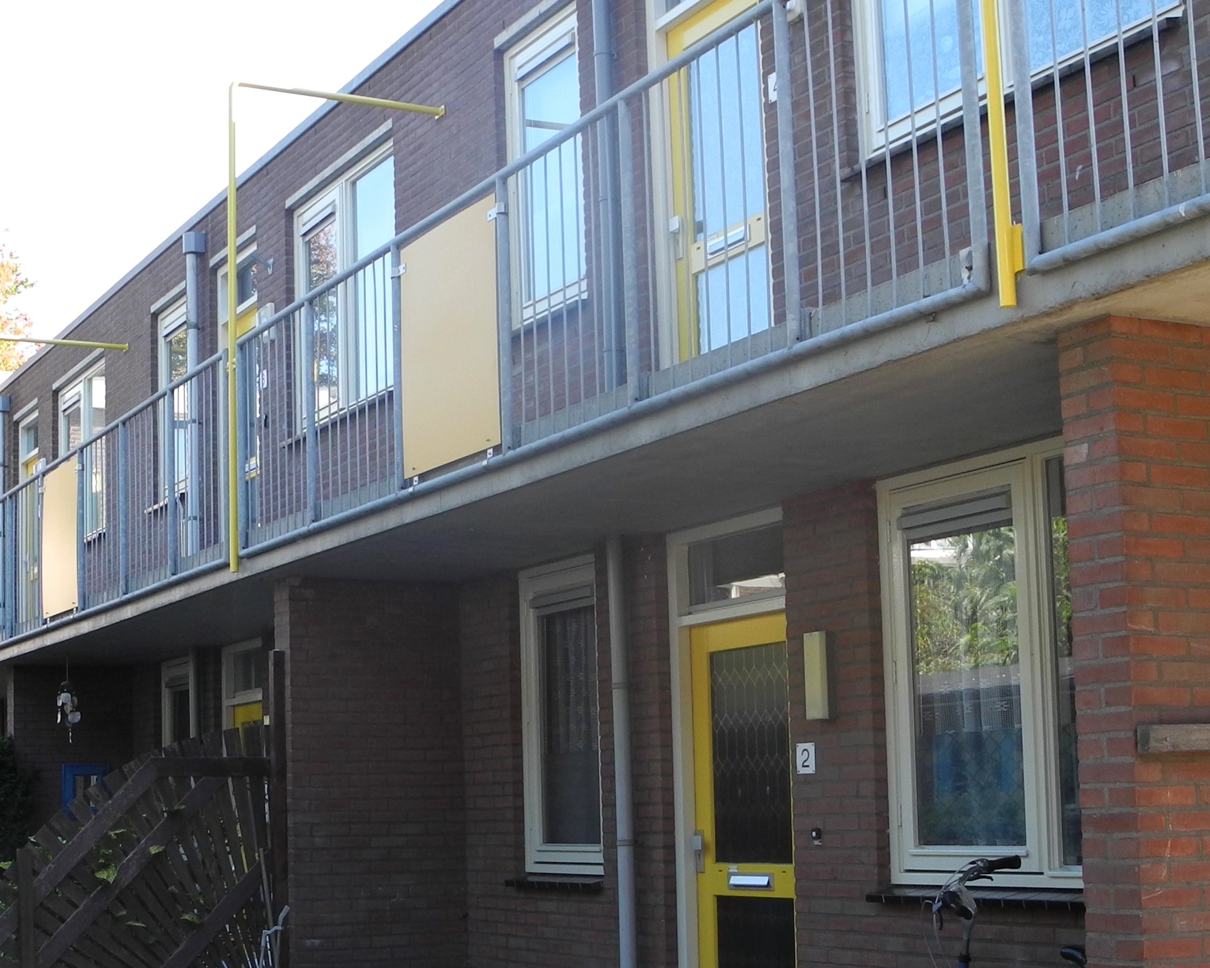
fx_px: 2005
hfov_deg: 33.3
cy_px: 651
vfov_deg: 27.0
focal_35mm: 56
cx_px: 396
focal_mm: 6
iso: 100
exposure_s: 1/200
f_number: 2.8
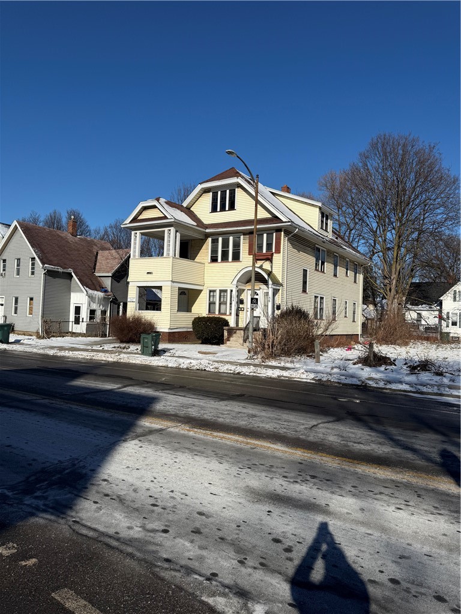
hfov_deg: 56.8
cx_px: 230
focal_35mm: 24
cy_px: 307
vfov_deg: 71.6
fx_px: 426
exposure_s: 1/10309
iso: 80
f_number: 1.78
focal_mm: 6.76
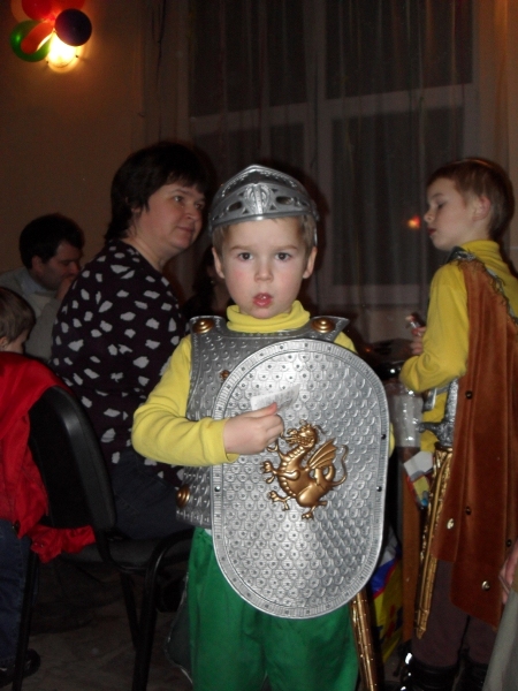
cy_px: 346
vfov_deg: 52.6
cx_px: 259
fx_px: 698
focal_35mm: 35
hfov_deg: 40.7
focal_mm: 6.2
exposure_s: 1/45
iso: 200
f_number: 2.8
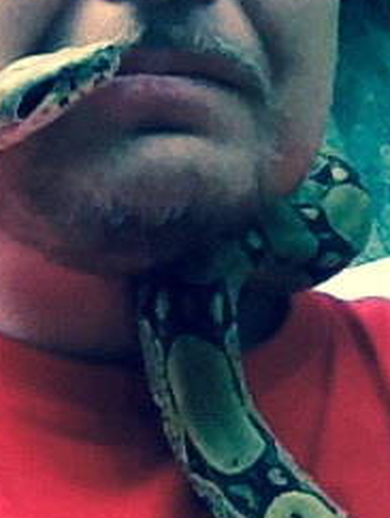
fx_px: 1378
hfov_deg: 15.8
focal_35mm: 92
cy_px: 173
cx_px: 2
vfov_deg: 21.2
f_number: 2.4
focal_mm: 1.85
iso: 160
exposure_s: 1/1326
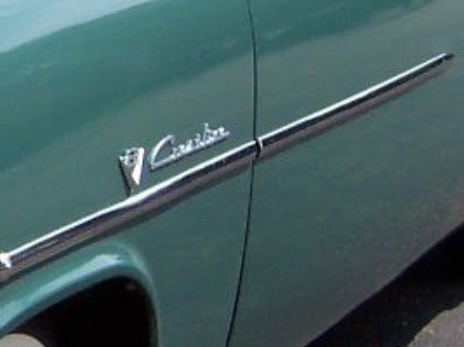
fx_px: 2171
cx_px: -262
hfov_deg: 11.6
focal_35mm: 162
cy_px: 167
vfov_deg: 9.2
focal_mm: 5.6
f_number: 4
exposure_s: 1/500
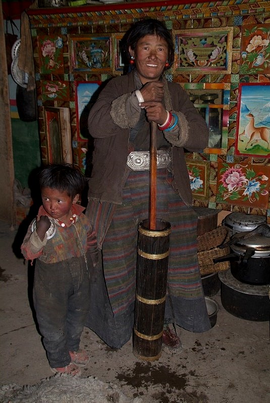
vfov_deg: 49.5
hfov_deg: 34.3
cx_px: 135
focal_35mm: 39
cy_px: 202
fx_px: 438
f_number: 4
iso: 100
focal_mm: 26
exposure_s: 1/60
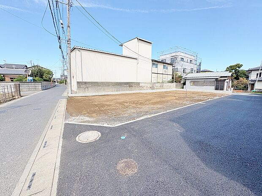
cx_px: 131
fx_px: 106
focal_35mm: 14
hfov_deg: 102.1
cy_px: 98
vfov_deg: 85.6
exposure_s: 1/1395
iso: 40
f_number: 2.2
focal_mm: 2.22
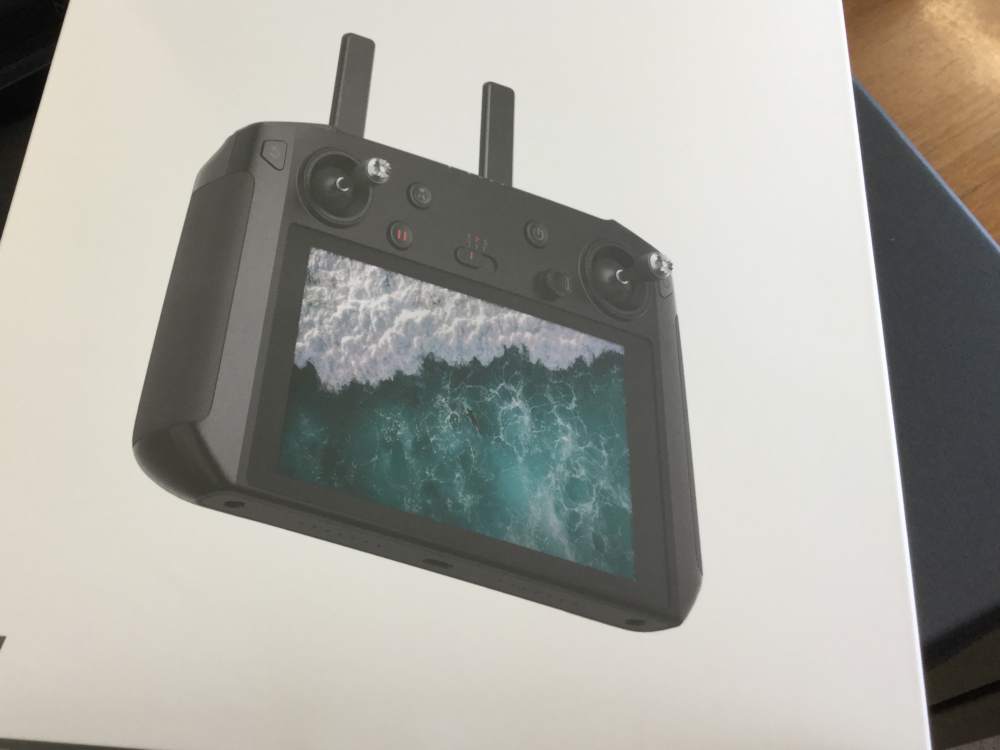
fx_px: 1011
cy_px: 347
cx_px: 436
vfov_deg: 40.7
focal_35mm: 35
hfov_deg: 52.5
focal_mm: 3.3
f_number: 2.4
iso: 25
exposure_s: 1/40
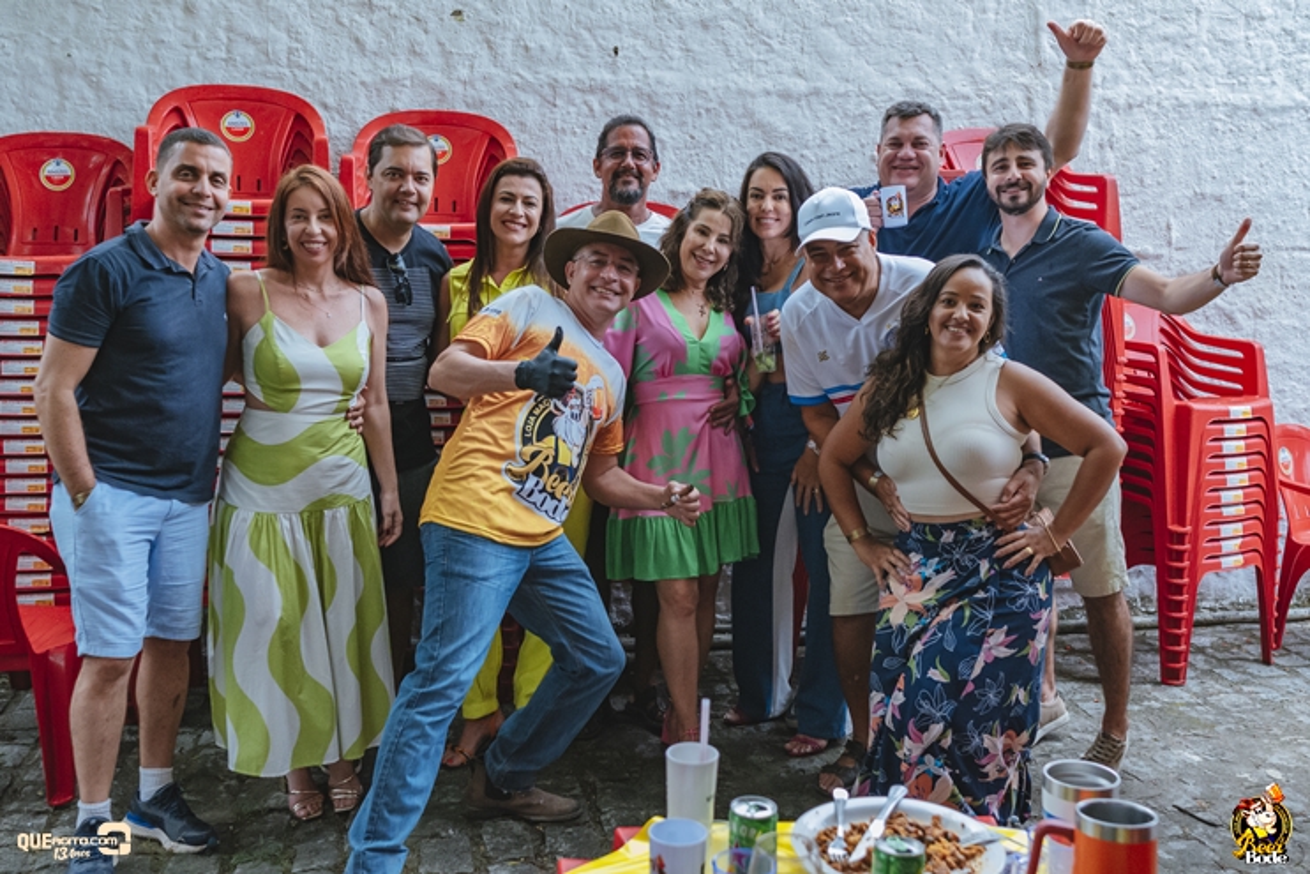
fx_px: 1310
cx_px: 655
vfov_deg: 36.9
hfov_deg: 53.1
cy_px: 437
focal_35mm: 36
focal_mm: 24
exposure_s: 1/1000
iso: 2500
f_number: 3.2
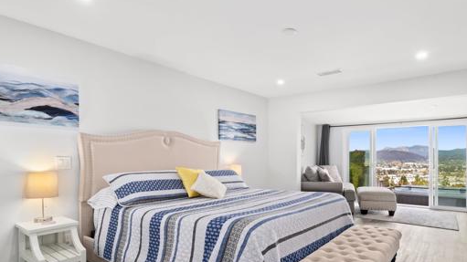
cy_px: 160
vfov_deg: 53.1
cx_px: 278
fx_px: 260
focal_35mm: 21
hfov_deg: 82.9
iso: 400
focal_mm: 16
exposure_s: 1/8
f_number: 10
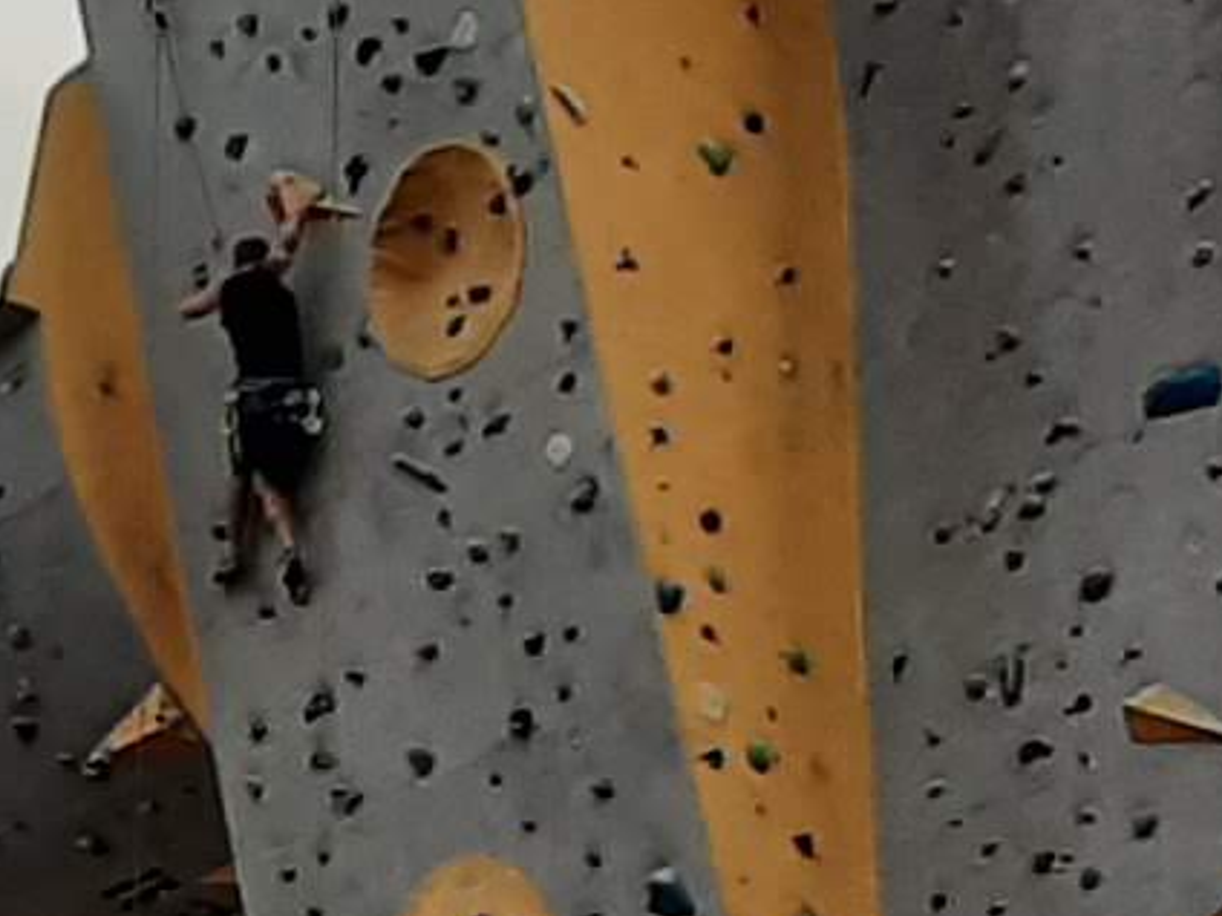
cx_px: -306
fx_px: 3530
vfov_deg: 14.6
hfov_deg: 18.5
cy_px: 890
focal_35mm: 100
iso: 40
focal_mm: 1.42
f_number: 2.2
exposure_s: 1/822
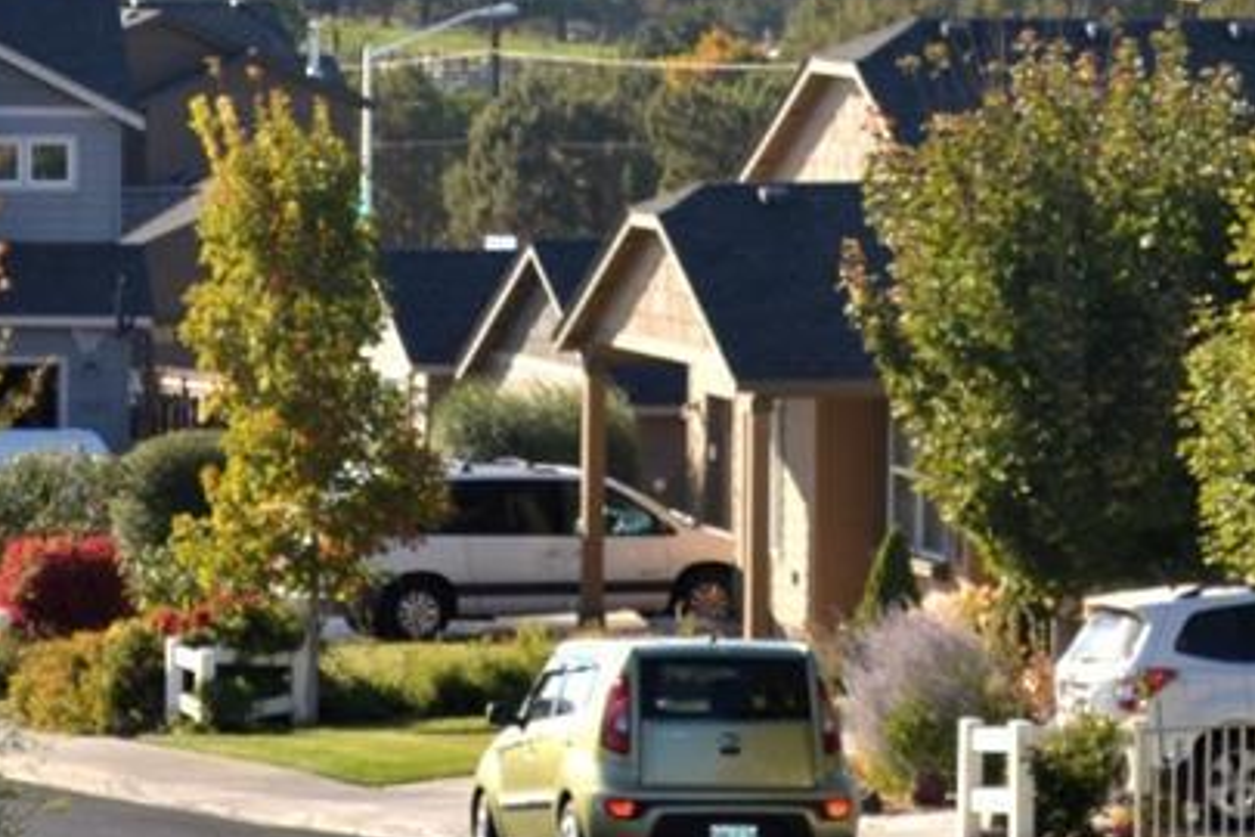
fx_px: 10662
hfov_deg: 6.7
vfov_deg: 4.5
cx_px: 710
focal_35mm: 306
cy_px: -329
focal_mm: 55
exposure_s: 1/200
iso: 100
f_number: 5.6
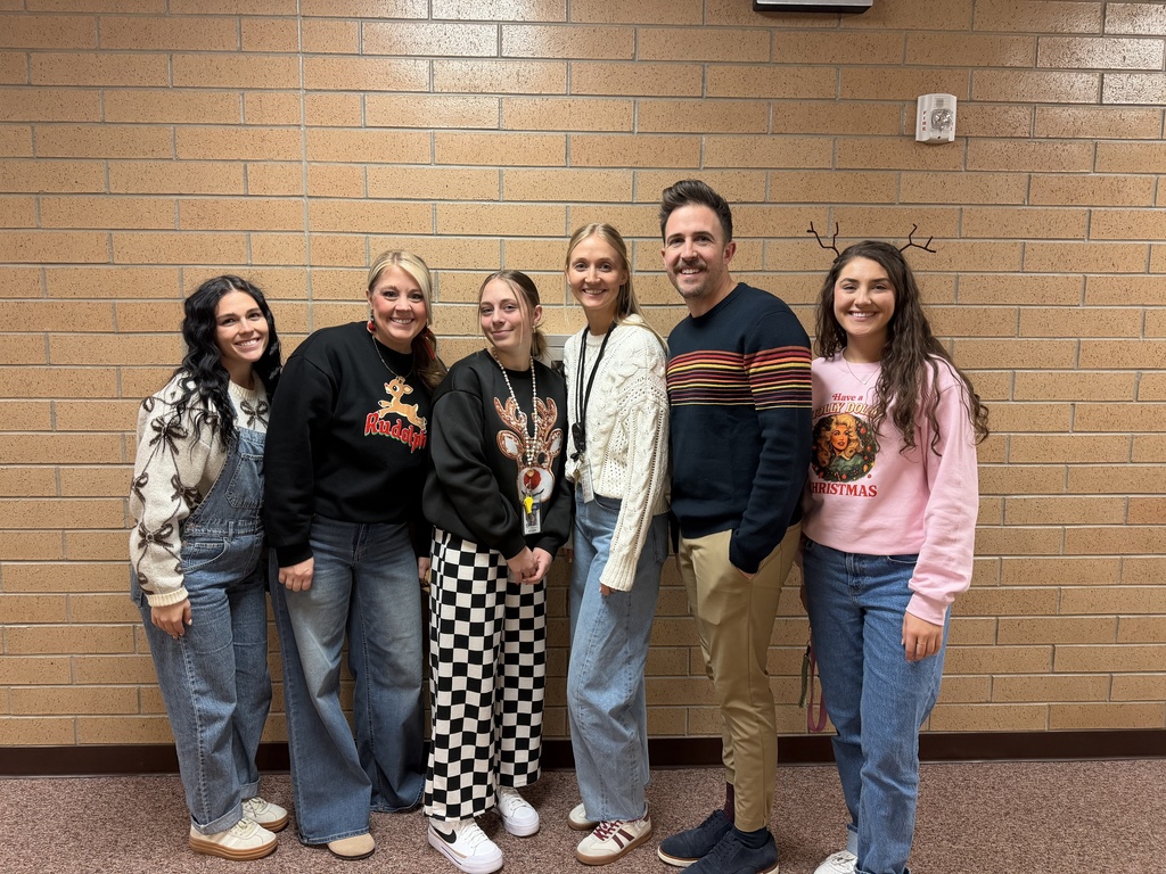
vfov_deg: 56.8
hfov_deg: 71.6
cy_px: 437
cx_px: 583
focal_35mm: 24
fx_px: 808
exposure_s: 1/60
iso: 250
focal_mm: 6.76
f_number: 1.78
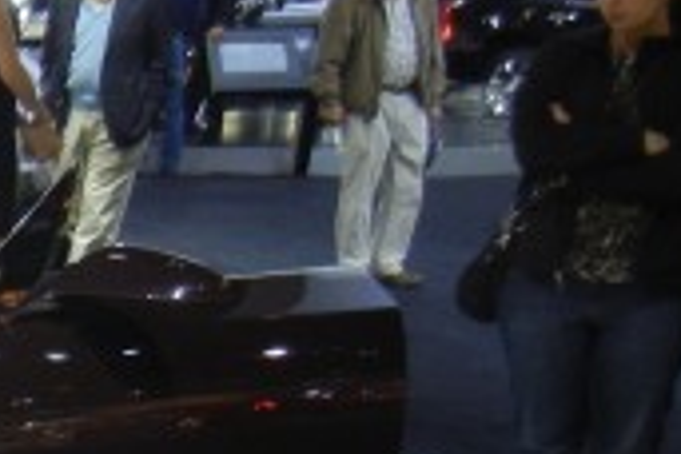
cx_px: -542
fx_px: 2762
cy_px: 522
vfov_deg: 9.3
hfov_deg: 12.8
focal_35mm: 146
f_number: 3.5
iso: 226
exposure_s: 1/60
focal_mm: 5.4
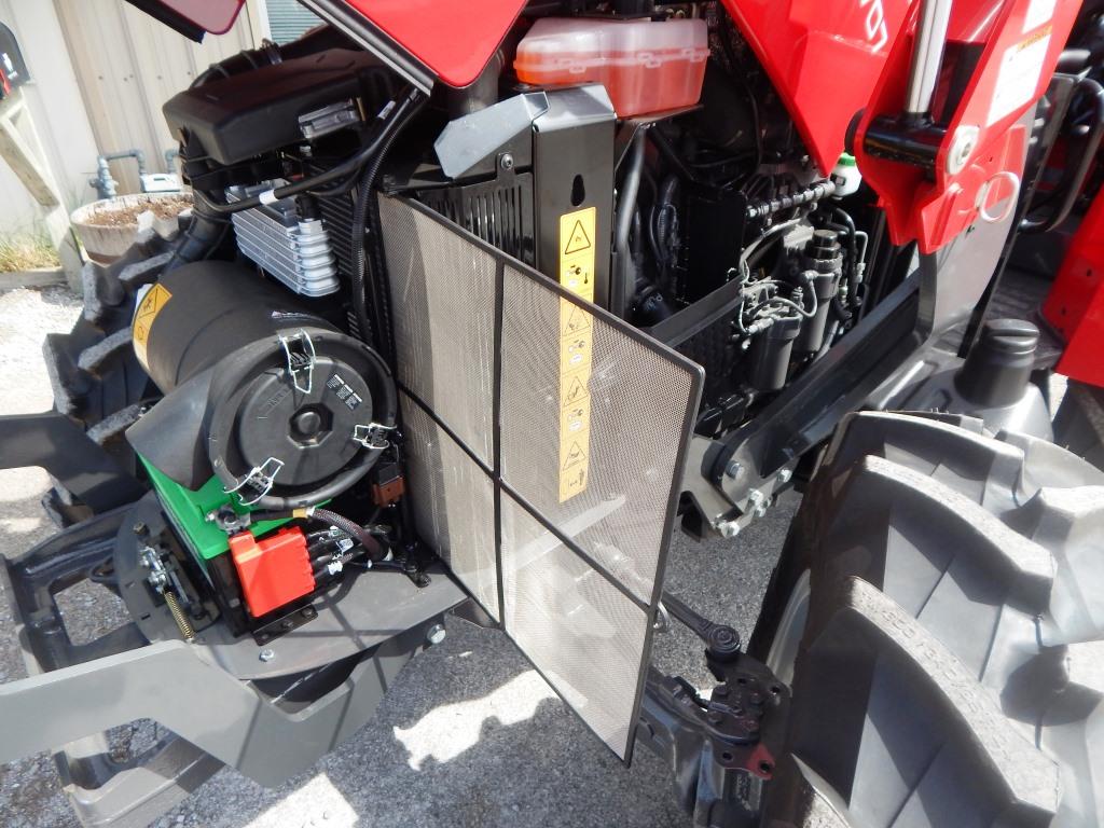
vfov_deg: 61.1
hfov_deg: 76.4
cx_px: 552
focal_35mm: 22
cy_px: 414
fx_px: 702
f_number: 3
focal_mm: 4
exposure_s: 1/500
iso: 125
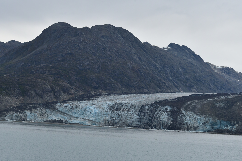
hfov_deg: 19.1
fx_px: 719
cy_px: 74
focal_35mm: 107
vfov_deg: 12.8
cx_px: 111
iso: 100
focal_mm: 92
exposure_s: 1/250
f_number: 8
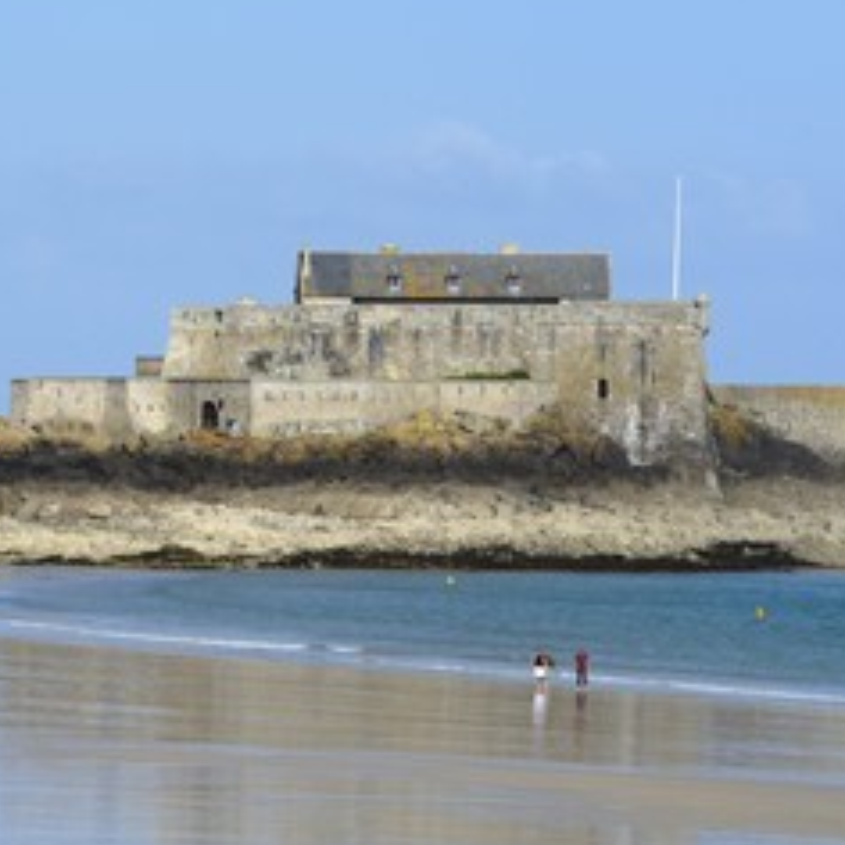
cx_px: 190
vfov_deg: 5.8
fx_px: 8340
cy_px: 394
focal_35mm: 302
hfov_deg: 5.8
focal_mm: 200
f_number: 22
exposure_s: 1/200
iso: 400
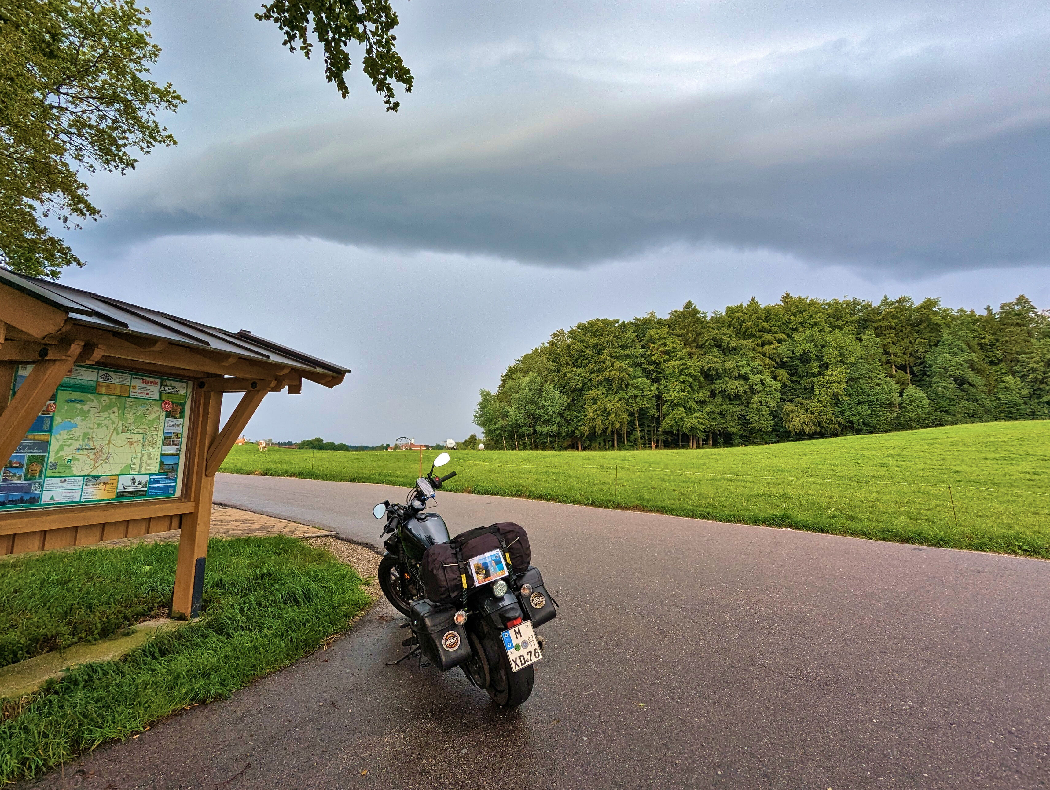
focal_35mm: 19
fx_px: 577
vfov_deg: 68.6
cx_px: 536
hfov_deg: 84.6
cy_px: 355
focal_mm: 2.35
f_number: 2.2
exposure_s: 1/111
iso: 56
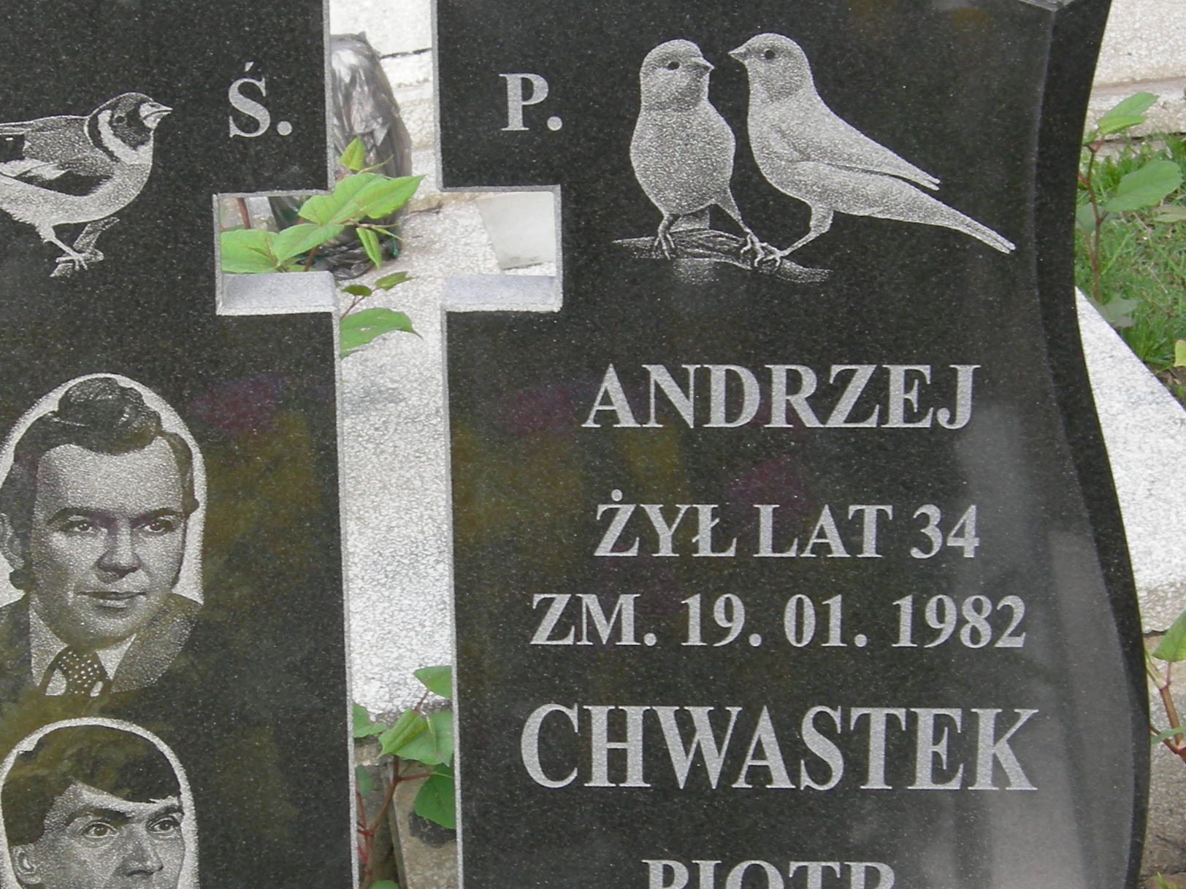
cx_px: 421
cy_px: 526
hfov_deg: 21.5
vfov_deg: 16.2
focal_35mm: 91
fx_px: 3118
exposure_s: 1/108
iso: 64
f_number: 4.7
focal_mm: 11.9
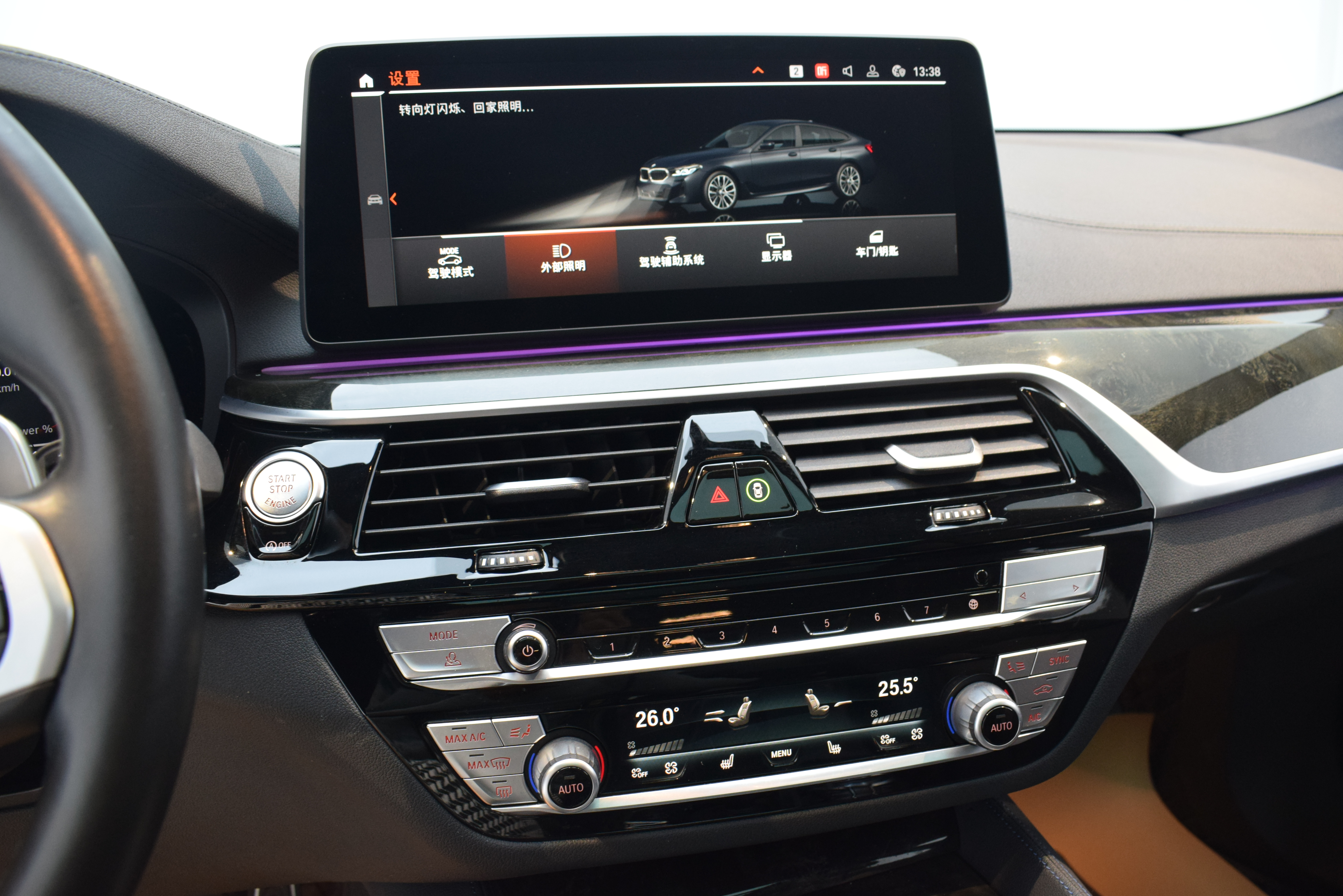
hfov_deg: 65.4
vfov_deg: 46.4
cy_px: 448
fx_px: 1045
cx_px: 689
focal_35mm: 28
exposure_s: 1/25
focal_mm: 18
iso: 1000
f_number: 5.6
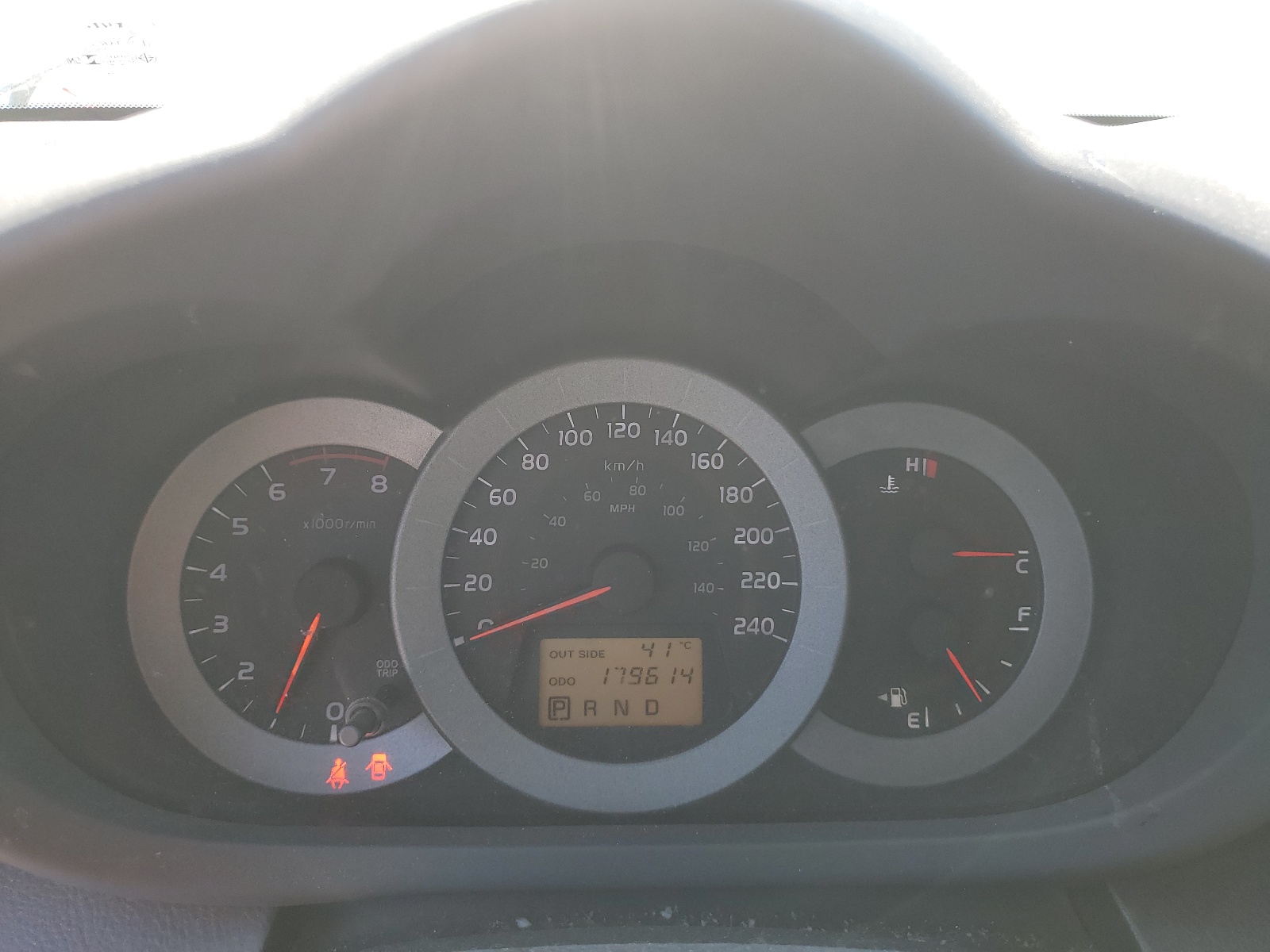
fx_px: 954
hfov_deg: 67.3
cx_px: 635
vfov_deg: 53.1
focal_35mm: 26
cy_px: 476
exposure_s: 1/286
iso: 50
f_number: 1.5
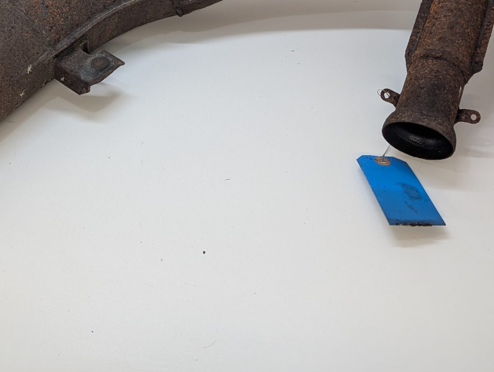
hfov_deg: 37.5
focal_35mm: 49
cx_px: 99
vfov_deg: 28.4
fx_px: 700
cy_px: 22
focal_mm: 6.9
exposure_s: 1/29.5
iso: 76
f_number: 1.68
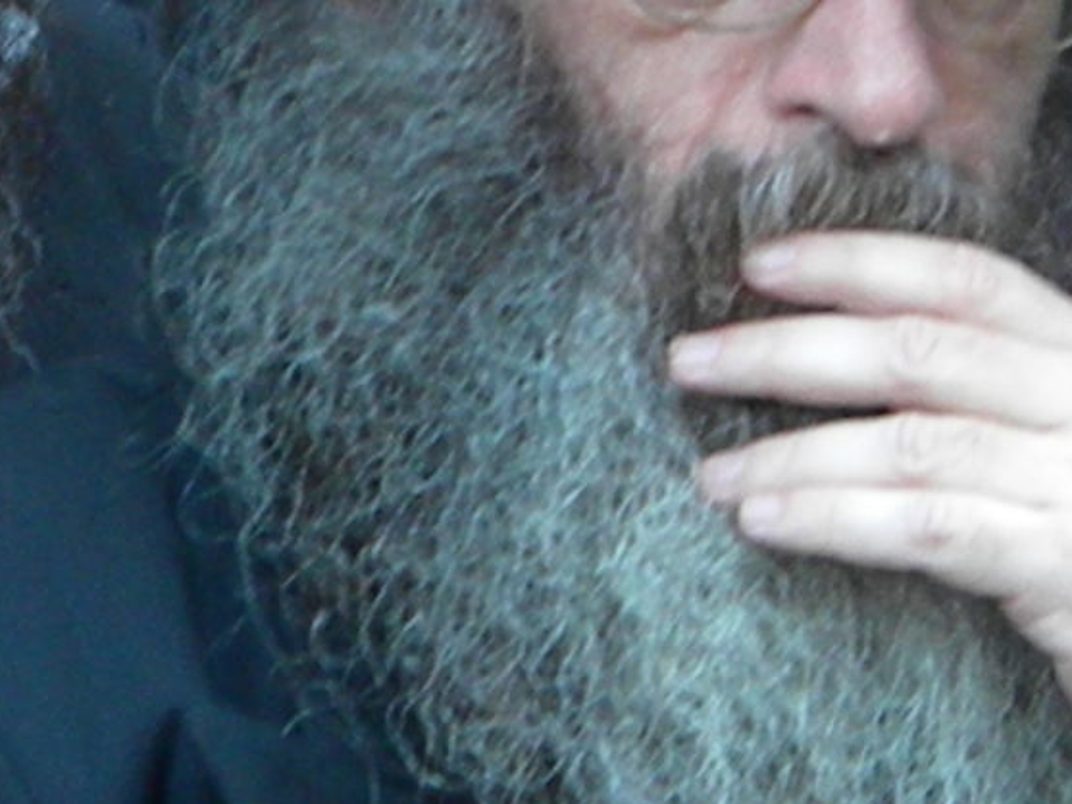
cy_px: 425
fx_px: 8177
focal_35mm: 264
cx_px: 333
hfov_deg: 7.5
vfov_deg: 5.6
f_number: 4.7
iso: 720
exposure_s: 1/71
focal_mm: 19
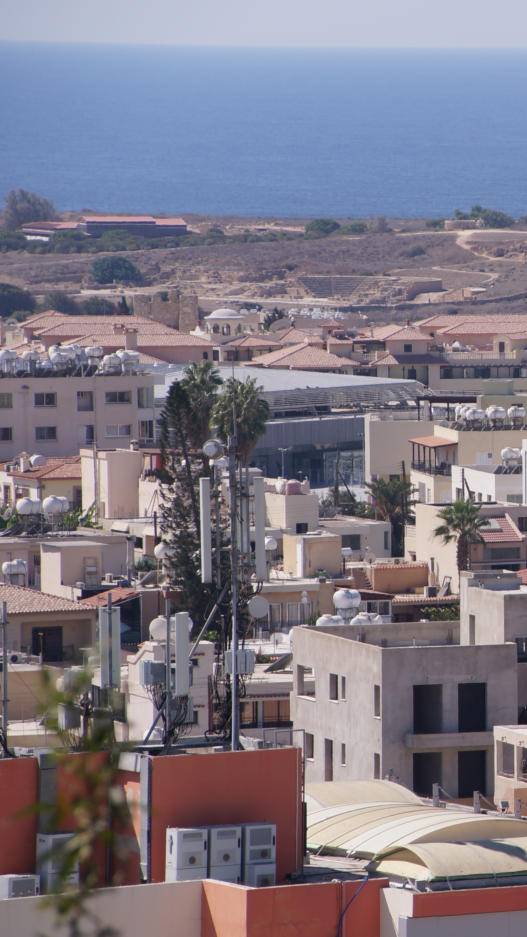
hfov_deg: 3.7
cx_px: 652
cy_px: 468
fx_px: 8248
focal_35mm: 332
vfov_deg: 6.5
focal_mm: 140
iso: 100
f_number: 8
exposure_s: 1/500
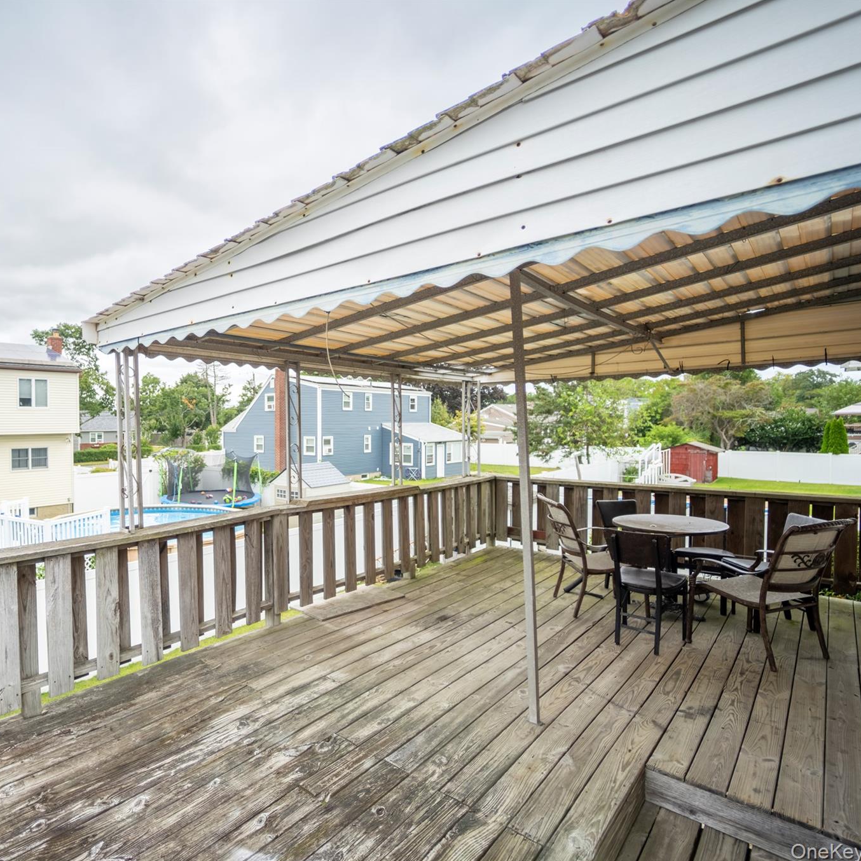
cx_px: 269
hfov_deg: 77.4
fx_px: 507
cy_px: 433
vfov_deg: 80.7
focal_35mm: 18
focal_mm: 14
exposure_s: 1/5000
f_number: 2.8
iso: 400
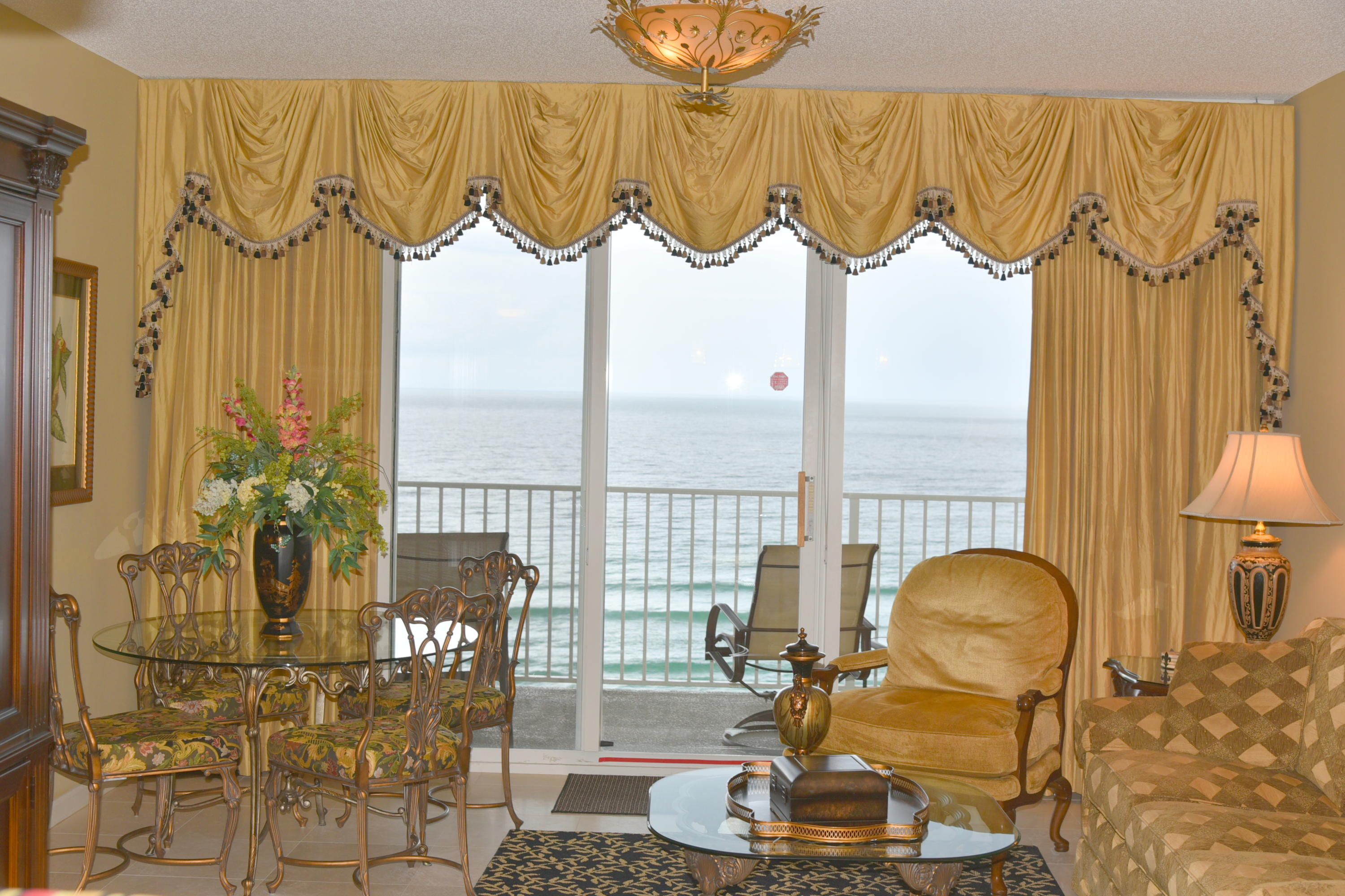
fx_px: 1644
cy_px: 448
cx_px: 672
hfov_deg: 44.5
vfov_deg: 30.5
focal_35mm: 44
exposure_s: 1/125
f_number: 5.6
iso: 100
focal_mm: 44
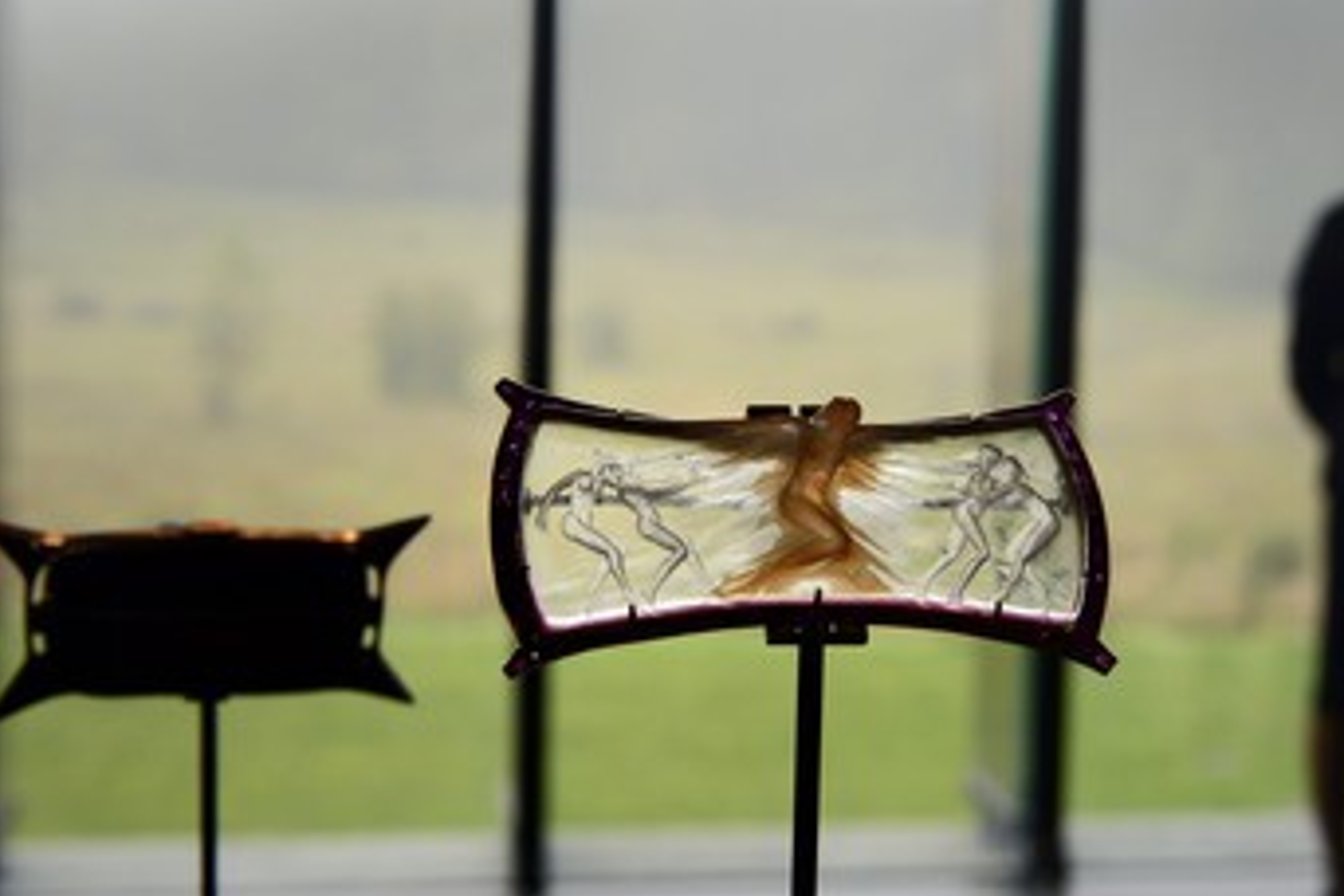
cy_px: 464
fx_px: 2016
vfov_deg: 25.1
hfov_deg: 36.8
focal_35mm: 54
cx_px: 758
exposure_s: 1/160
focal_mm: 44
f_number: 11
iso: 800
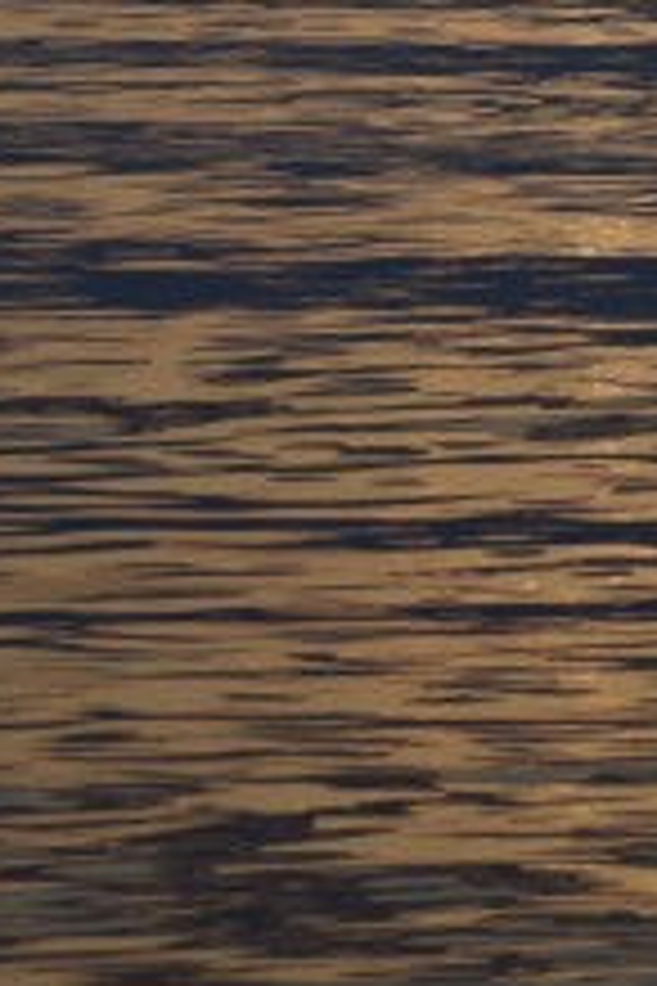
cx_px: 1184
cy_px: -495
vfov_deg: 6.0
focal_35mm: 339
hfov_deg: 4.0
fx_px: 9281
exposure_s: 1/1600
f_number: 5.6
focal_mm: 55
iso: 200
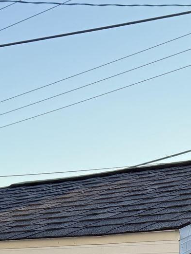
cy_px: 459
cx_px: 179
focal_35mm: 106
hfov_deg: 13.8
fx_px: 780
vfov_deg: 15.8
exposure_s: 1/715
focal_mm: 6.76
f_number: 1.78
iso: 100
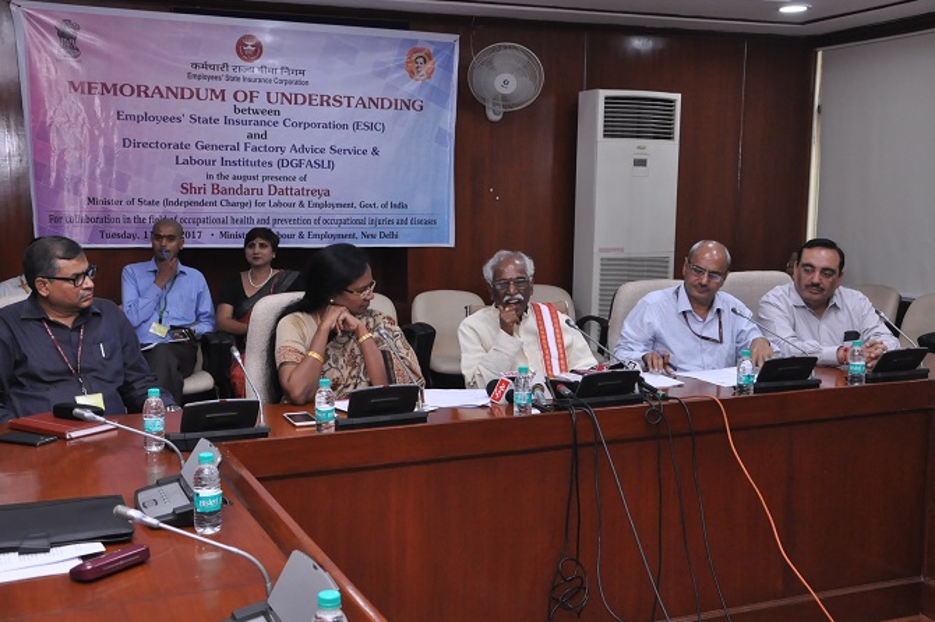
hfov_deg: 46.8
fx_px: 1079
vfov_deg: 32.2
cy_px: 315
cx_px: 440
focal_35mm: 42
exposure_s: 1/125
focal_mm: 25
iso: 1600
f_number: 5.6
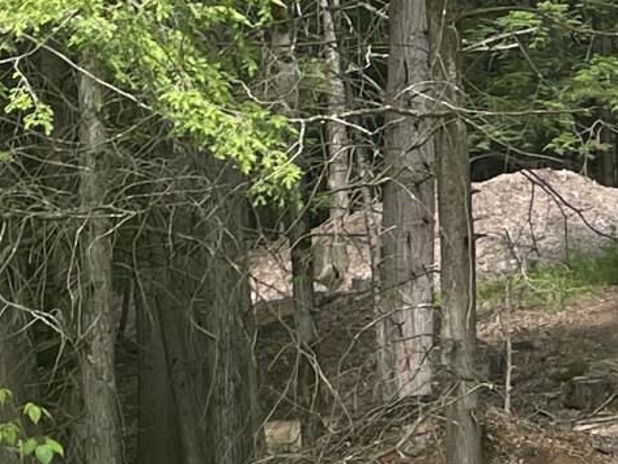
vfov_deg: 8.7
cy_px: 820
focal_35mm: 165
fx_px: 2946
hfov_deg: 11.7
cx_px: 723
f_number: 1.6
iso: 32
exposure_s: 1/963
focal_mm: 4.2
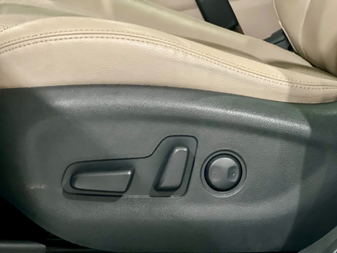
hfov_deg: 25.3
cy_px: 126
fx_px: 750
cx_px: 168
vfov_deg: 19.1
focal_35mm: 77
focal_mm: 9
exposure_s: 1/15
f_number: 2.8
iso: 1000
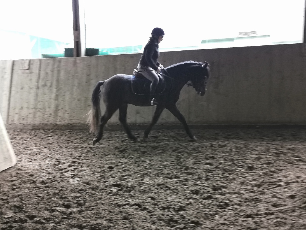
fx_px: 292
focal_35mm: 33
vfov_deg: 43.0
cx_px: 153
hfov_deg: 55.3
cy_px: 115
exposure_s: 1/50
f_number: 1.8
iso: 250
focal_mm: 5.58
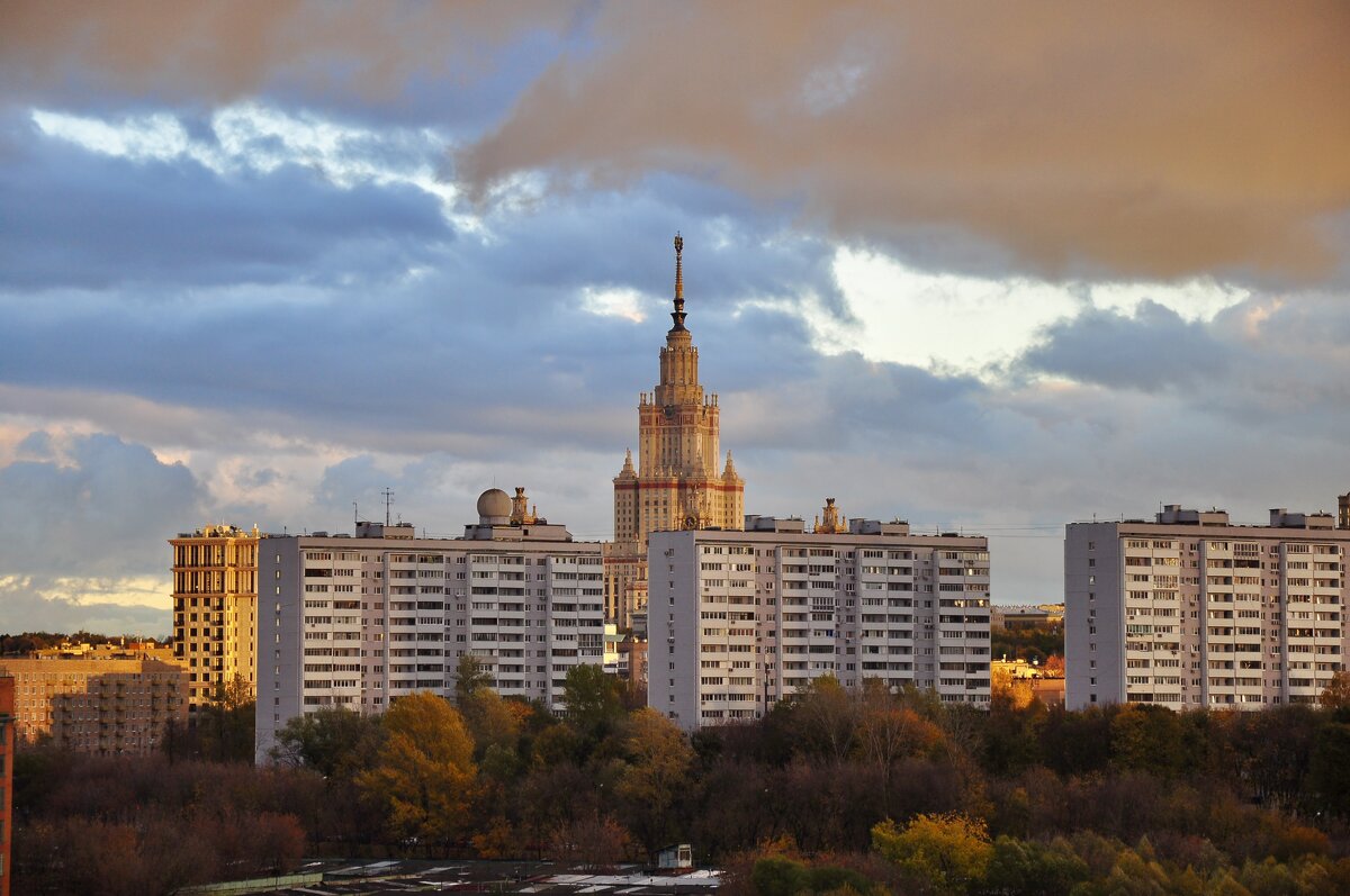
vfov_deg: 10.1
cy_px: 448
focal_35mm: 135
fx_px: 5056
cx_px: 675
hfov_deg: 15.2
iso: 320
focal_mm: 90
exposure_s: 1/160
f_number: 5.6
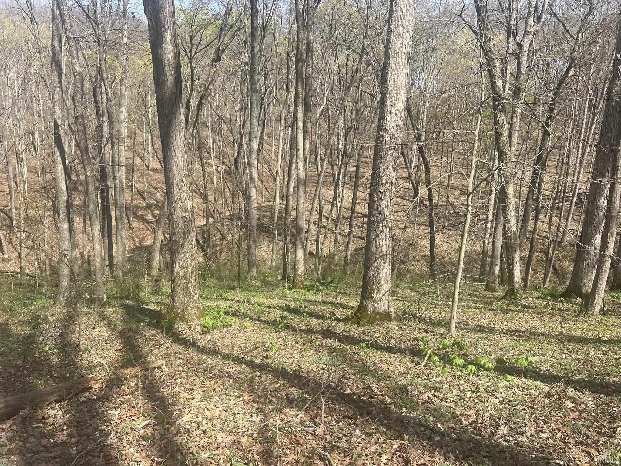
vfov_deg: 53.1
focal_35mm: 26
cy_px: 233
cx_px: 310
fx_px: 466
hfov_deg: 67.3
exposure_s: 1/1901
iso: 50
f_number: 1.5
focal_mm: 5.7
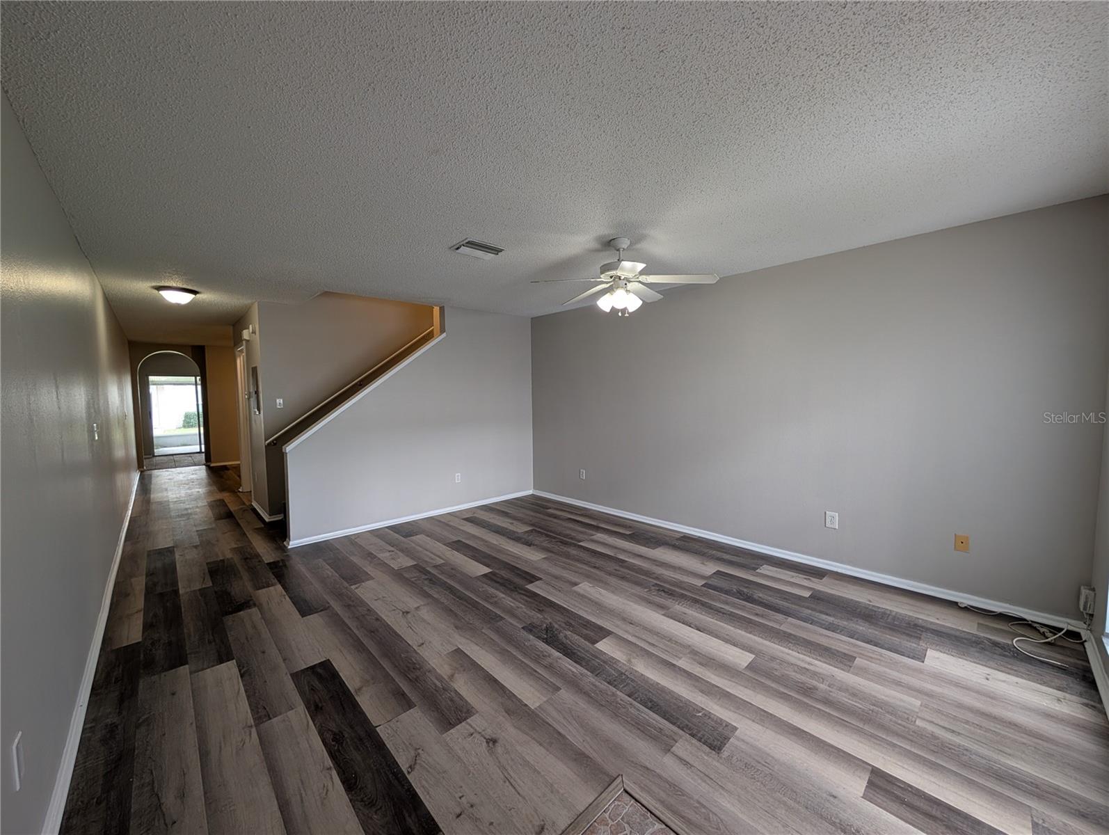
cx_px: 554
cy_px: 418
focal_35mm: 12
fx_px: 385
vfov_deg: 94.6
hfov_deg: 110.5
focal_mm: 2.02
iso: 45
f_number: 1.7
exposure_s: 1/45.2
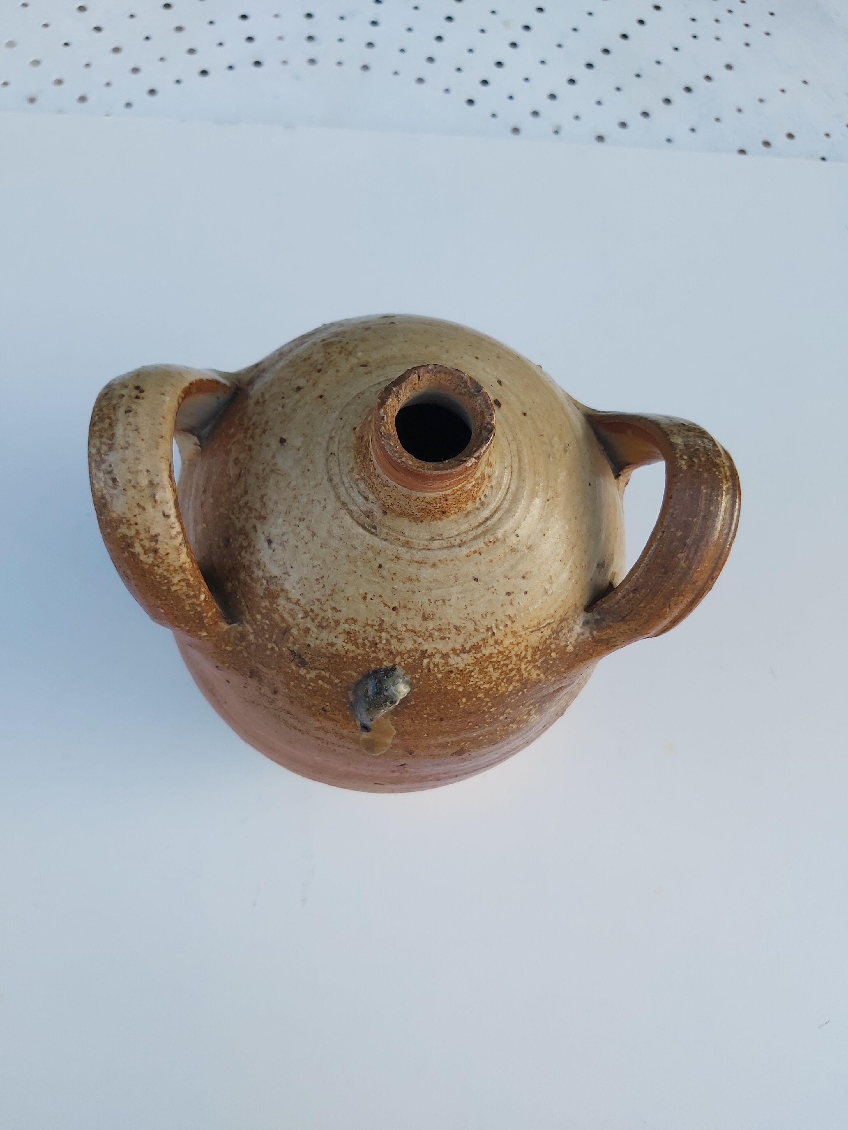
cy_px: 565
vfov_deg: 67.3
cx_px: 424
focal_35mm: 26
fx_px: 849
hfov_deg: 53.1
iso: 64
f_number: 1.7
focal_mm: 3.92
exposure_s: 1/287
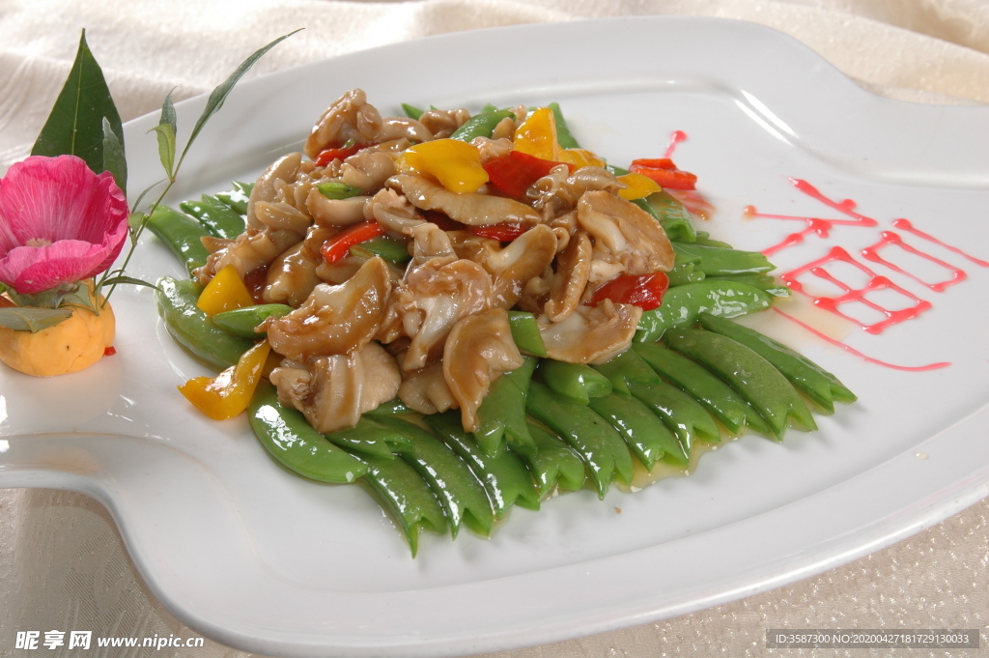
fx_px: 2059
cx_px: 494
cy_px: 329
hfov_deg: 27.0
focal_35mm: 75
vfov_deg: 18.2
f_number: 10
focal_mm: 50
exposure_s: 1/125
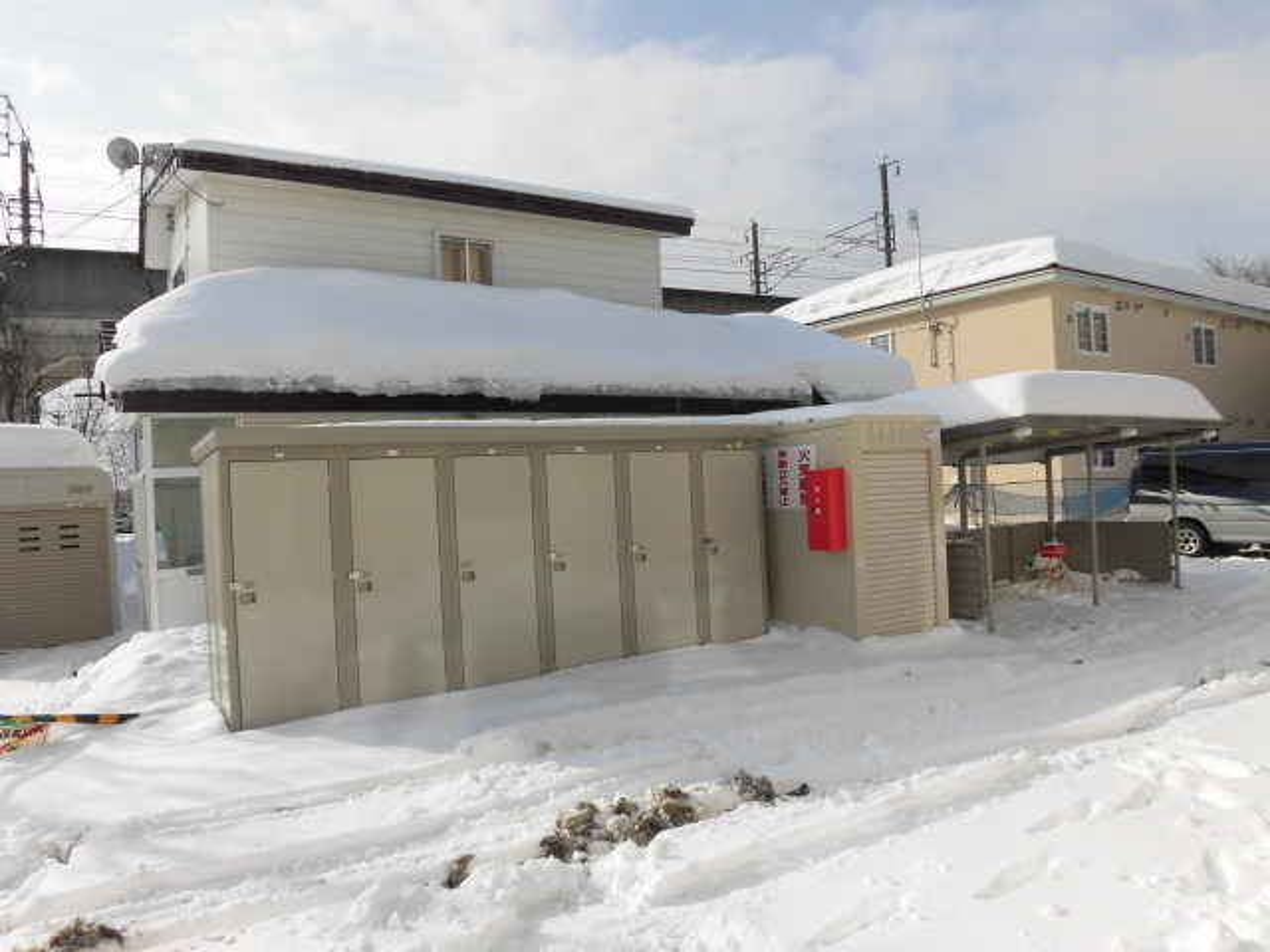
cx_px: 635
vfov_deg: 56.8
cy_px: 476
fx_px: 881
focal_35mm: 24
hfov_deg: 71.6
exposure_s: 1/400
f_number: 7.8
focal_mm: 4.3
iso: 100
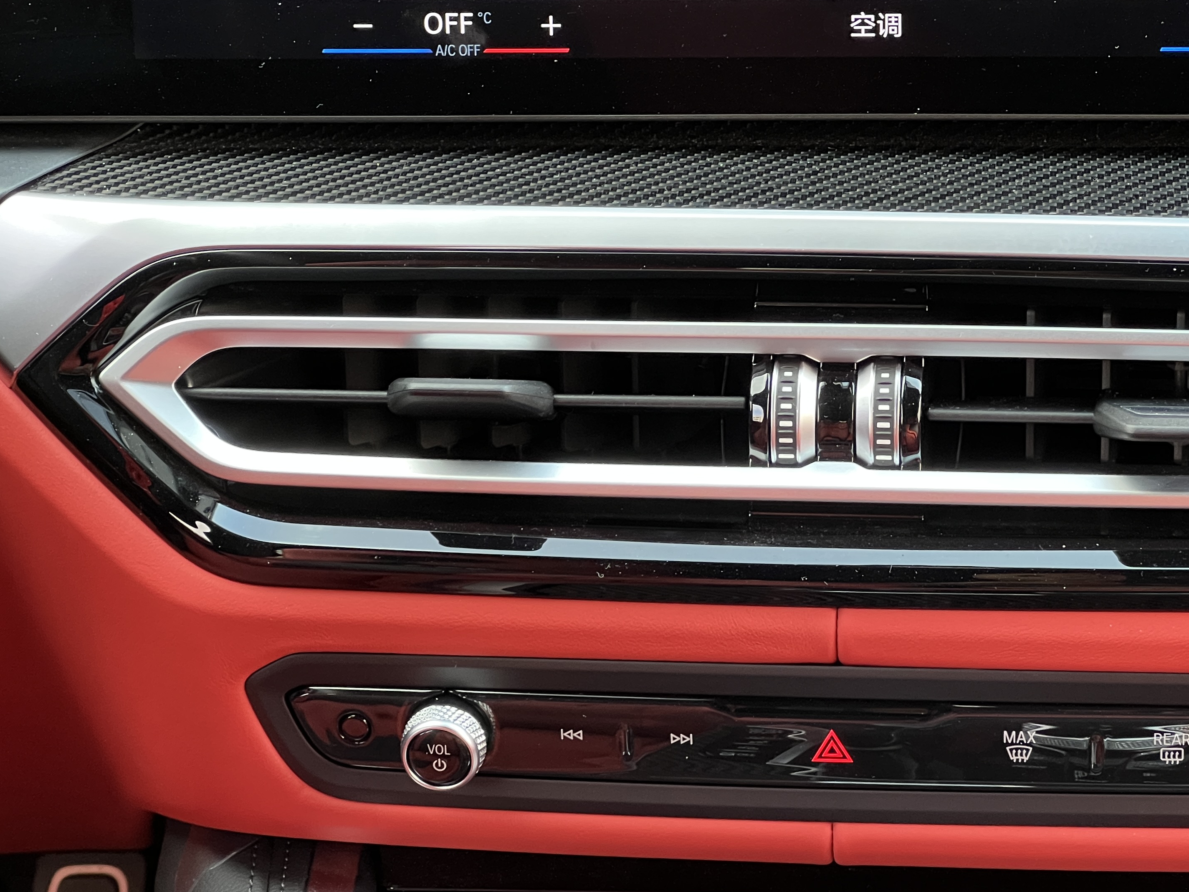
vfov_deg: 13.6
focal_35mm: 109
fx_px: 3744
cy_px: 510
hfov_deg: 18.0
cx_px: 834
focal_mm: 9
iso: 200
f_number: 2.8
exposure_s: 1/91
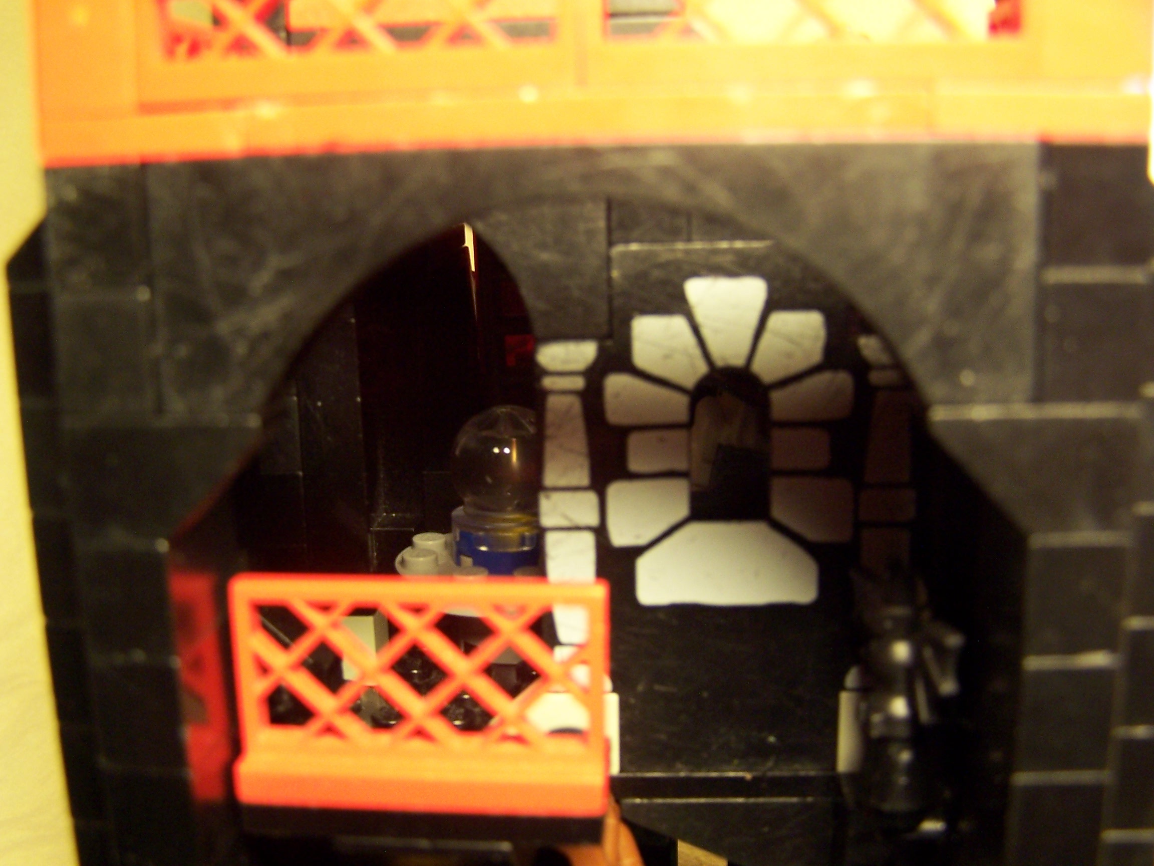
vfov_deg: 37.7
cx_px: 577
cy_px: 433
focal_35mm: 38
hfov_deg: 49.0
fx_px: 1267
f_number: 2.8
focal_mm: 6.3
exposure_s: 1/10
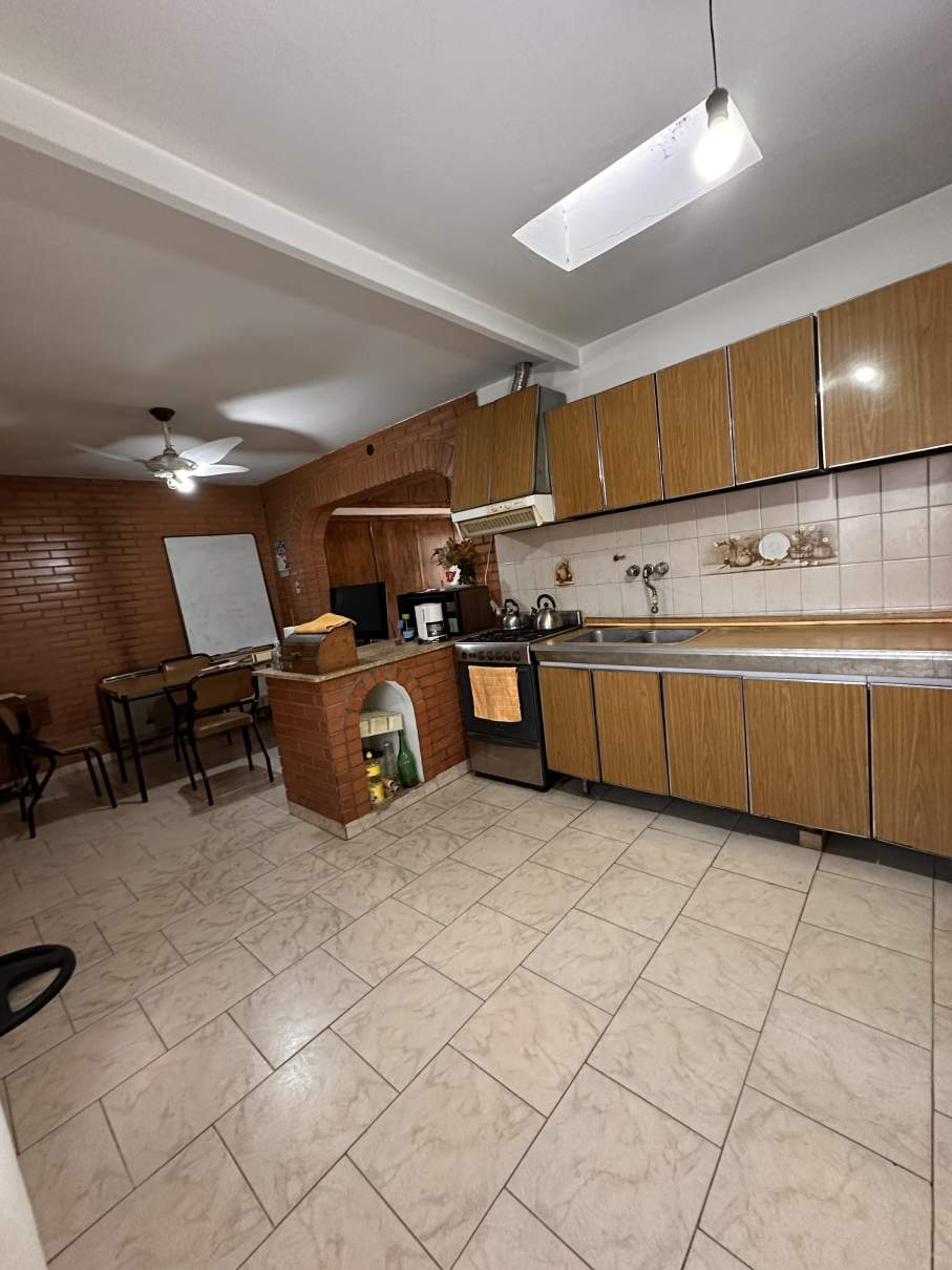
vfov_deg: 102.1
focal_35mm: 14
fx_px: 514
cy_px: 635
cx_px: 476
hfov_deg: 85.7
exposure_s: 1/50
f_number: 2.2
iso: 800
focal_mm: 2.22
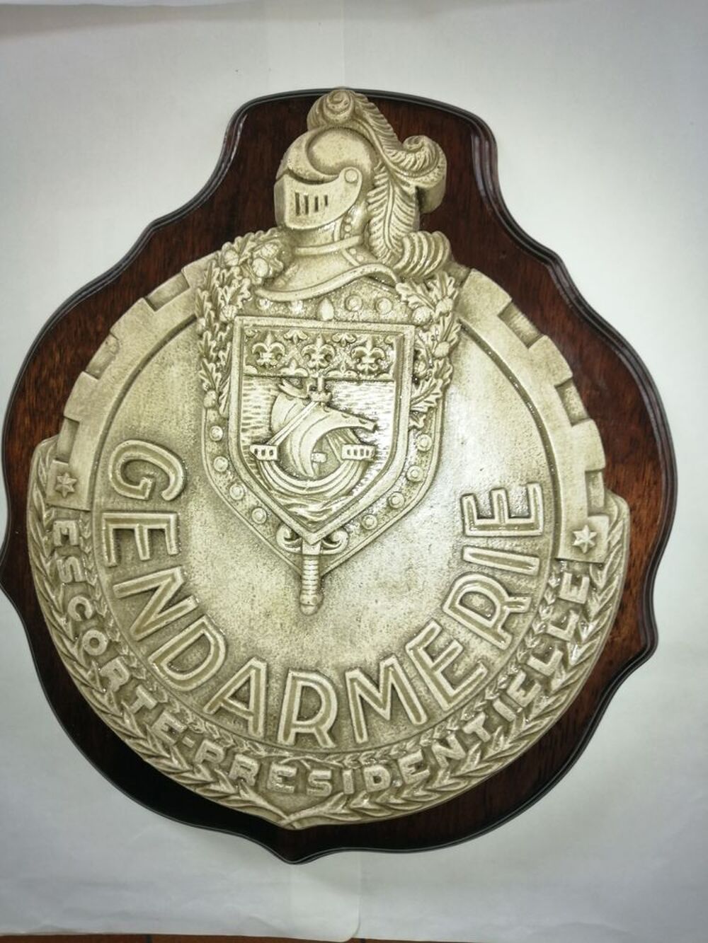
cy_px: 472
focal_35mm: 27
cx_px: 354
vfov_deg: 65.3
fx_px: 736
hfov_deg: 51.4
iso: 64
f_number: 1.8
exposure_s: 1/50
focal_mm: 3.62
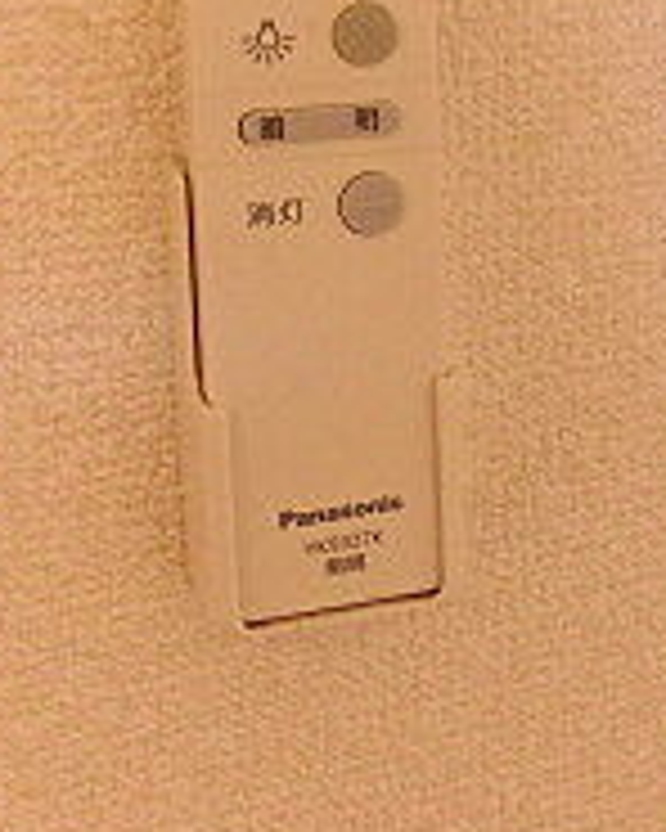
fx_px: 1996
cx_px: 1017
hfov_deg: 17.0
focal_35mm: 81
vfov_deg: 22.9
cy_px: 63
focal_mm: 4.3
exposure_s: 1/30
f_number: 3.1
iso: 100
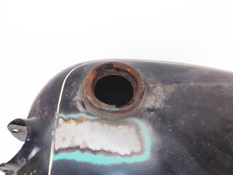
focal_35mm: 32
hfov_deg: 56.8
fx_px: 215
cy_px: 88
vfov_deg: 44.2
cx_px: 116
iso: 80
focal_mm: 5.8
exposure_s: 1/40
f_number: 3.2
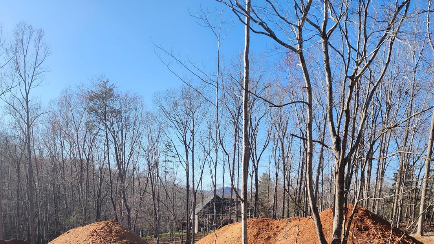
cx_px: 216
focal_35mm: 34
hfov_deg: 58.0
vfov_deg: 31.2
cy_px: 262
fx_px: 391
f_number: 1.8
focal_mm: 6.4
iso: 12
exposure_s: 1/551
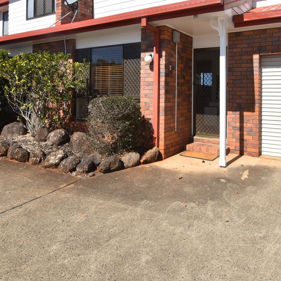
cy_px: 84
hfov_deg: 58.6
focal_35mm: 27
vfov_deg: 57.2
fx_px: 248
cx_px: 169
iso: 100
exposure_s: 1/200
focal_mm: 10
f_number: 11
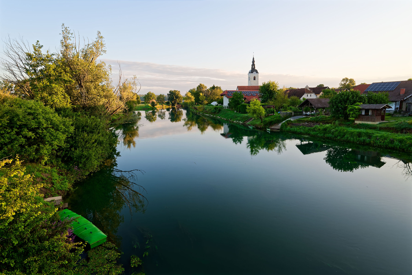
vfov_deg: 63.2
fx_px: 223
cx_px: 206
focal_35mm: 20
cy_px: 138
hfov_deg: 85.4
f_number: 13
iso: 125
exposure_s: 1/20
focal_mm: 19.5
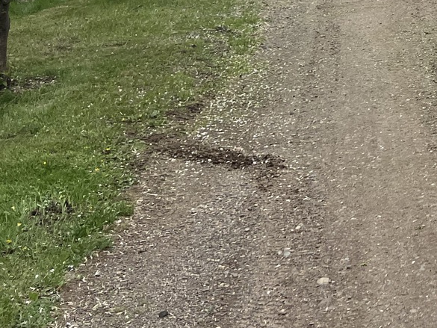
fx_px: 1010
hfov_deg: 21.8
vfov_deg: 16.8
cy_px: -158
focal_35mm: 80
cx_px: 583
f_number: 1.5
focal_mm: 5.7
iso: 50
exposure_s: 1/3704
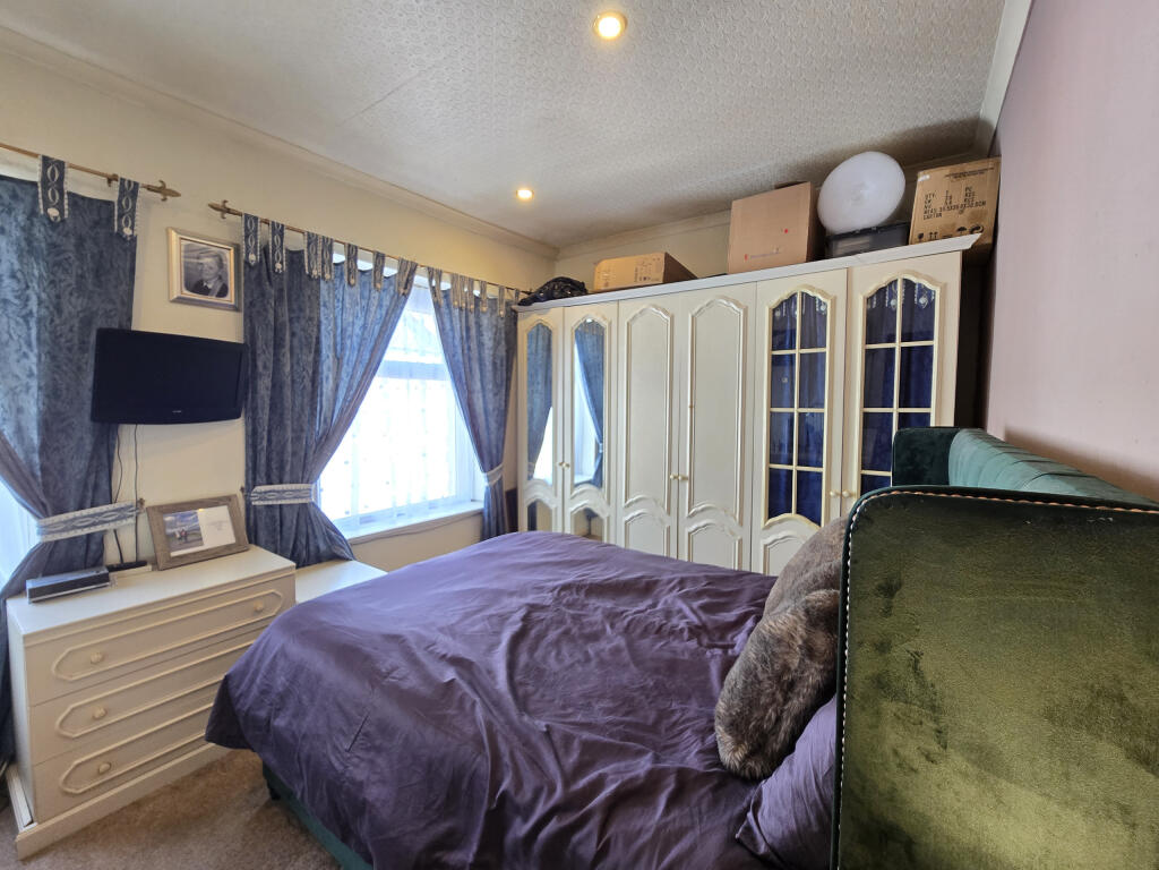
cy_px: 435
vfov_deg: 89.9
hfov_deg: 106.2
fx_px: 435
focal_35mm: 13
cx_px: 580
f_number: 2.2
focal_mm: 2.2
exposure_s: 1/50
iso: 200
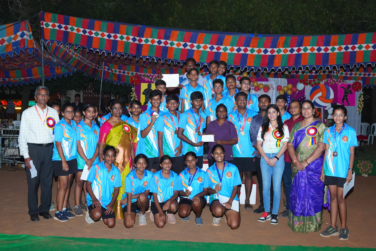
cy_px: 126
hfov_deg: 48.5
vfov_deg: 33.4
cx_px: 188
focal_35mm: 40
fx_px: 418
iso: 2000
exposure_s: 1/125
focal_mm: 26.9
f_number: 4
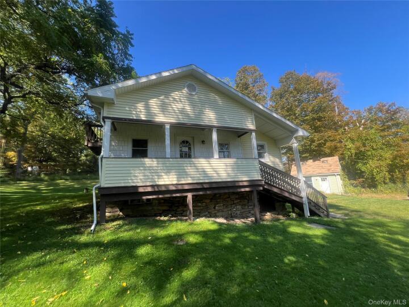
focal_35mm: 13
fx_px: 154
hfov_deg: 106.2
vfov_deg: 89.9
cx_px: 204
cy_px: 154
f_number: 1.8
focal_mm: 1.57
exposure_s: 1/402
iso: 32
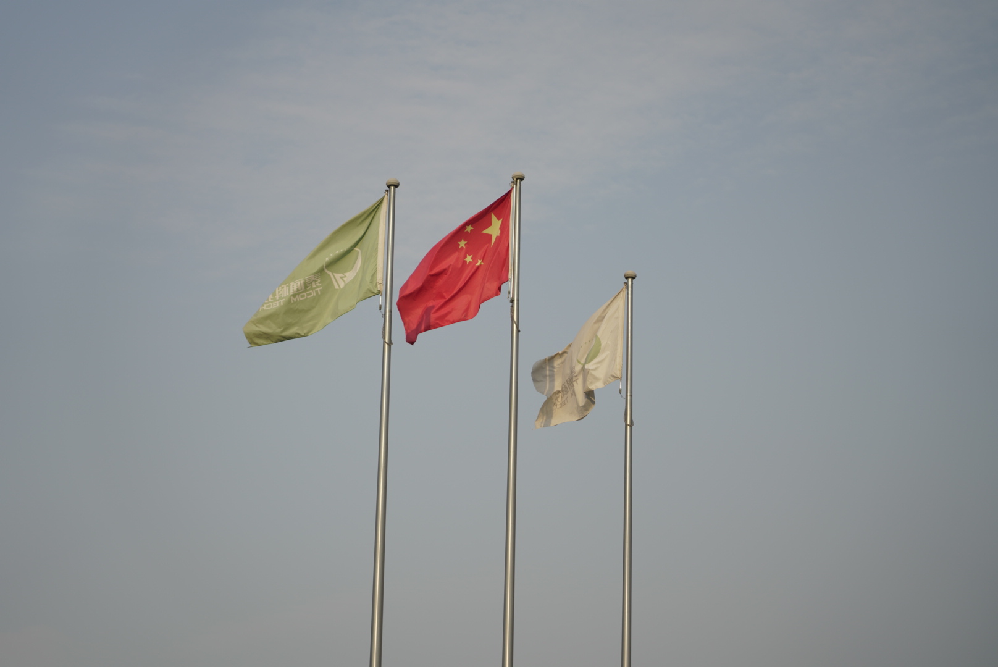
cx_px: 499
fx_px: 2913
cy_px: 334
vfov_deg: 13.1
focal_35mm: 105
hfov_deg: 19.4
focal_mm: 105
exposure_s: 1/1250
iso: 125
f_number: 4
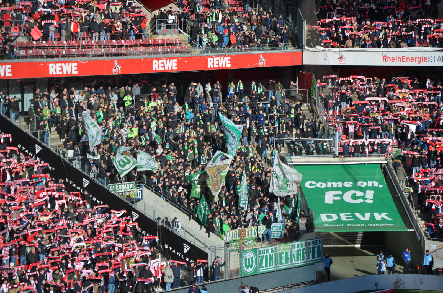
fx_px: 1934
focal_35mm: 158
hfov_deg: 13.1
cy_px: 146
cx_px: 222
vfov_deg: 8.7
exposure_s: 1/640
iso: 200
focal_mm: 105
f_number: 6.3
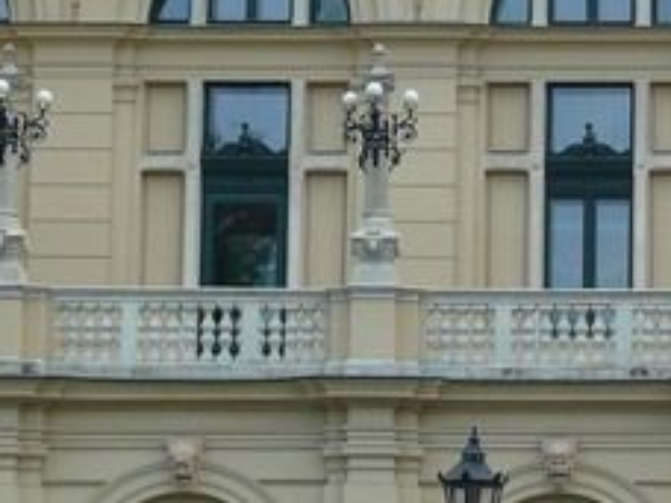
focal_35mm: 224
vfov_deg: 6.6
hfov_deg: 8.8
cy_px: 68
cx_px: 745
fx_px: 4342
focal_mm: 14.4
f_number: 4
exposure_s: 1/100
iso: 100
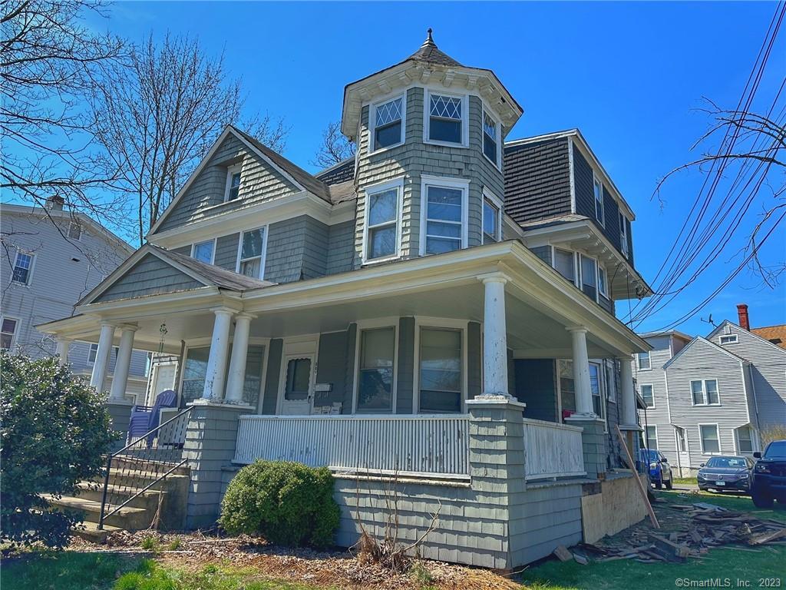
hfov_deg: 71.6
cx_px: 393
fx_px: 545
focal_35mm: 24
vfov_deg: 56.8
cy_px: 295
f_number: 1.78
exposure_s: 1/2469
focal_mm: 6.86
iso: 80
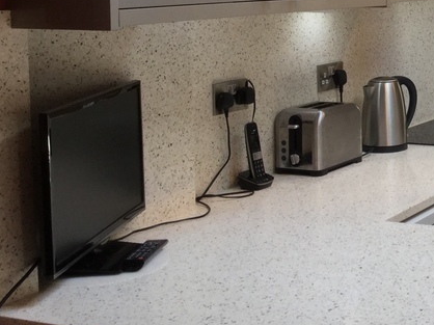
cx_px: 498
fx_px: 952
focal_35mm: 76
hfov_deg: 23.8
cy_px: 18
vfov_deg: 18.9
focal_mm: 3.3
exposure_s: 1/50
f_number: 2.4
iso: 25
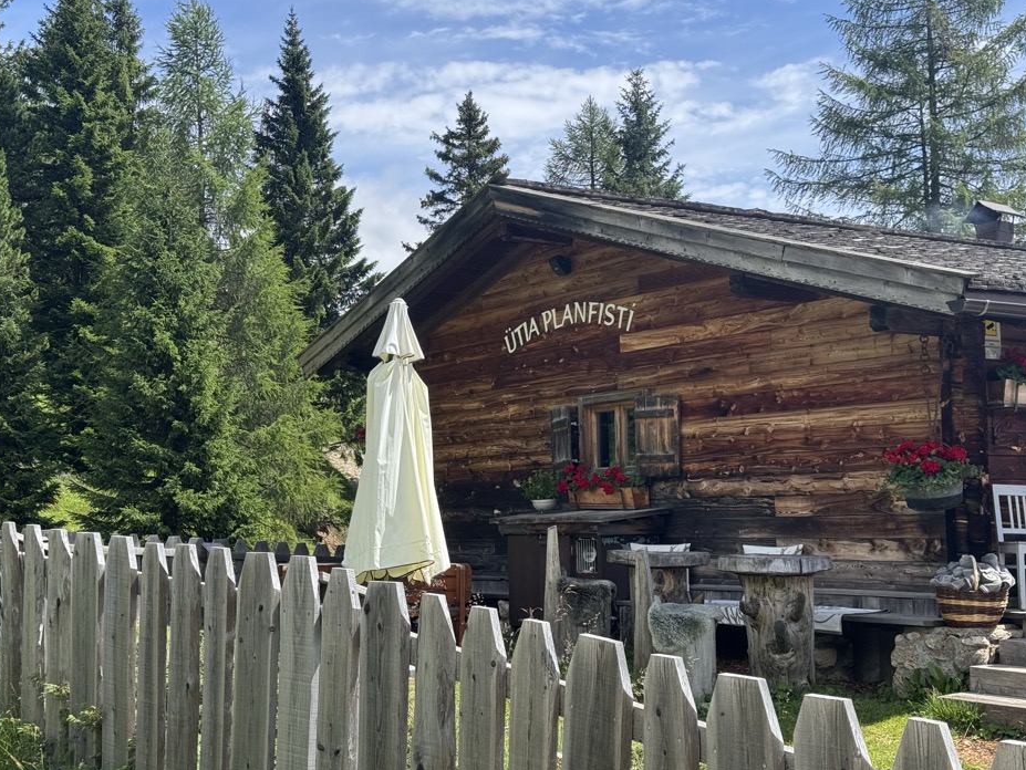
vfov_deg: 27.5
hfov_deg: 36.2
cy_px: 384
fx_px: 1572
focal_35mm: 53
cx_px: 500
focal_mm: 6.76
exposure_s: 1/2717
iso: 64
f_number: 1.78
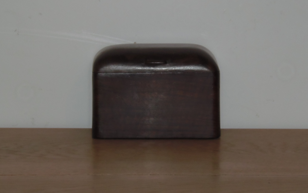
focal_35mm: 145
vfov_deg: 9.0
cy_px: 99
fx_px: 1217
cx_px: 154
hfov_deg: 14.4
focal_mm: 25.2
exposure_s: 1/40
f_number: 4.7
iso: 200
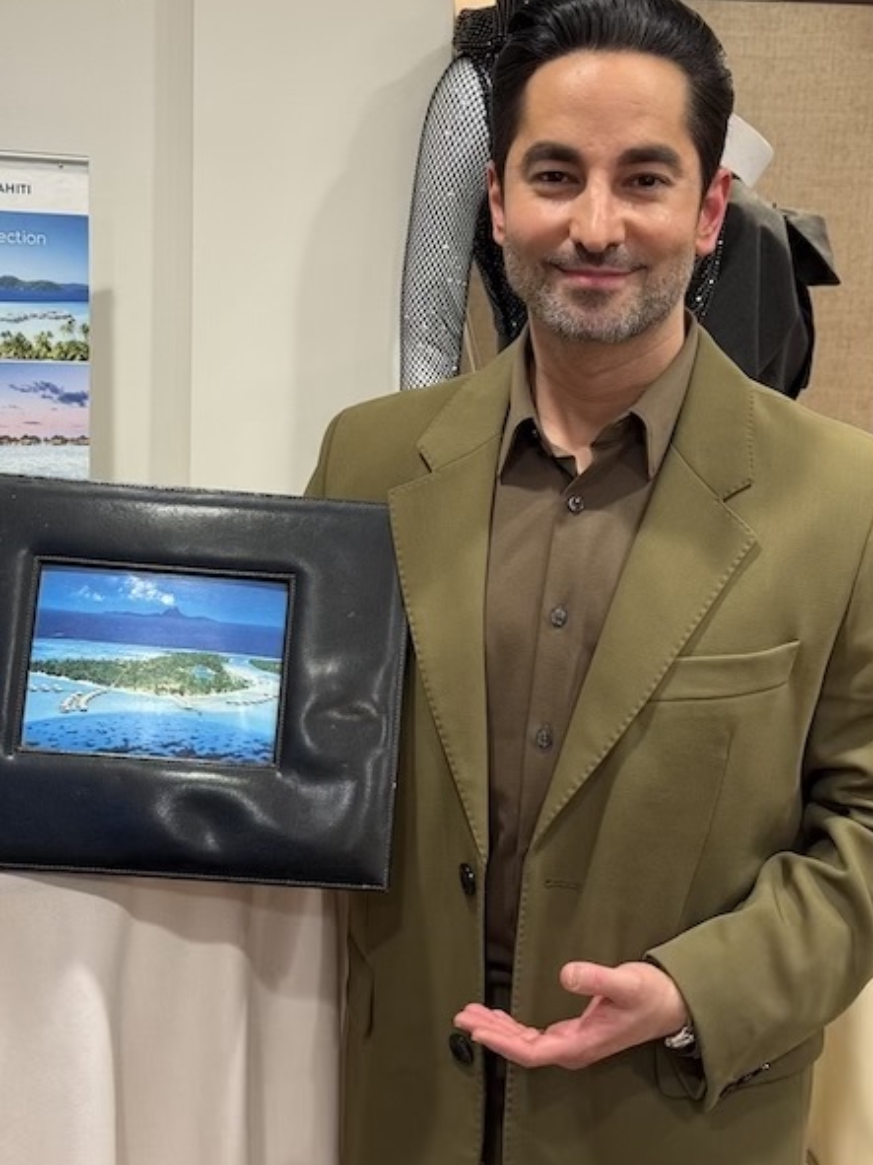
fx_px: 1749
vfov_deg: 36.8
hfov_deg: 28.0
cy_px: 548
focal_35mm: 52
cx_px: 441
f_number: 1.78
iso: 200
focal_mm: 6.76
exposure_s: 1/40
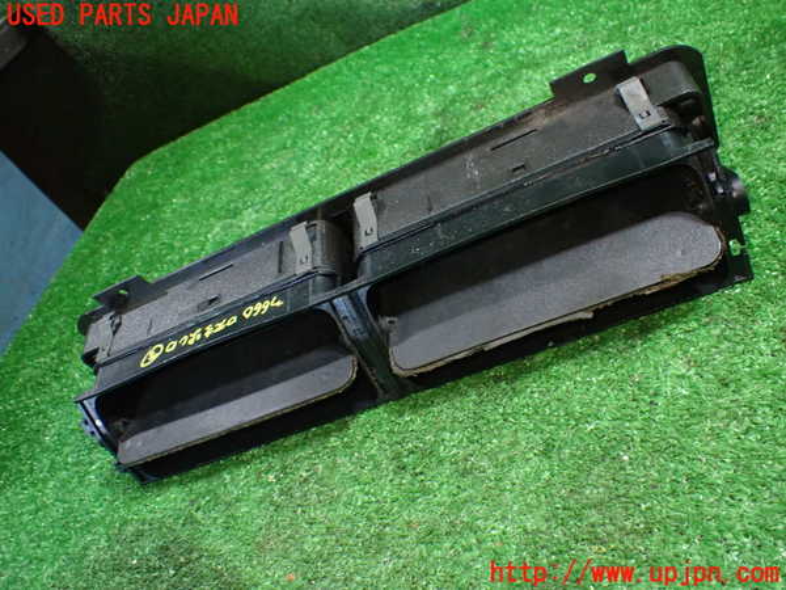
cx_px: 393
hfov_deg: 60.0
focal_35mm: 30
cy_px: 295
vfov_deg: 46.8
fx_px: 681
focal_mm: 5.4
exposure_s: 1/50
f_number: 2.3
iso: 800
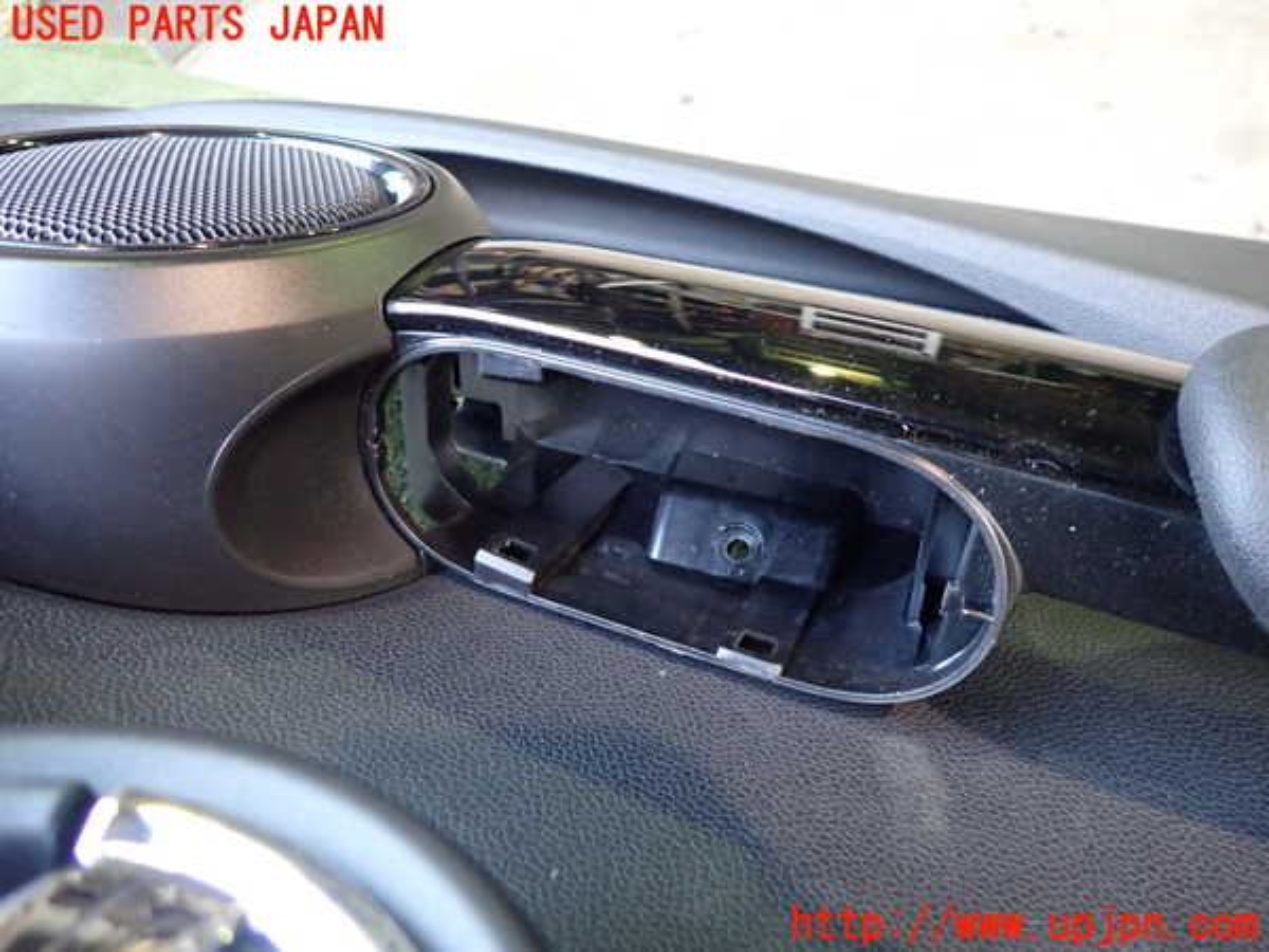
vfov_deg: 54.9
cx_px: 634
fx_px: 916
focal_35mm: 25
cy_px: 476
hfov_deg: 69.4
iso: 500
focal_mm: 4.5
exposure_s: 1/30
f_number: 2
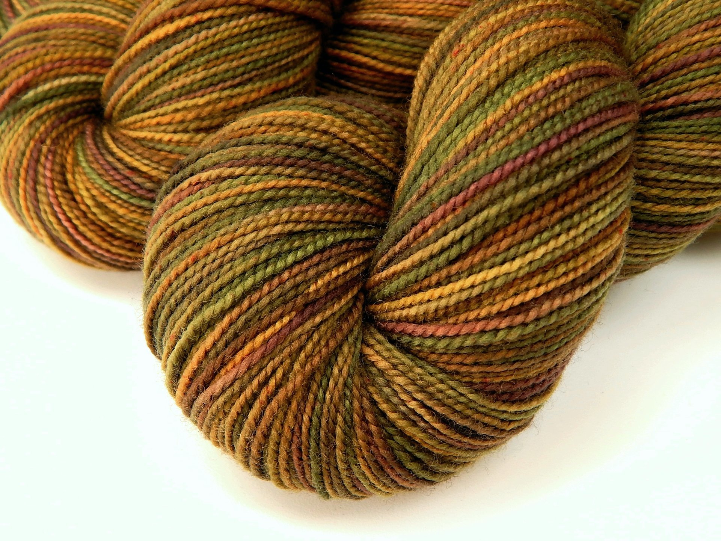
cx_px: 360
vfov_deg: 40.7
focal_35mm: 35
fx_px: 729
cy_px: 270
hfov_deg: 52.6
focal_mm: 6.1
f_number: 3.3
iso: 125
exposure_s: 1/40
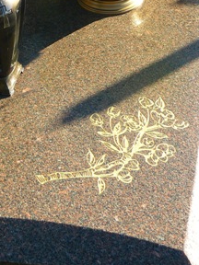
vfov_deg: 23.2
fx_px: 613
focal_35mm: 80
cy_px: -12
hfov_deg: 18.4
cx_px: 66
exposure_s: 1/125
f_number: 4
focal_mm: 6
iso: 100
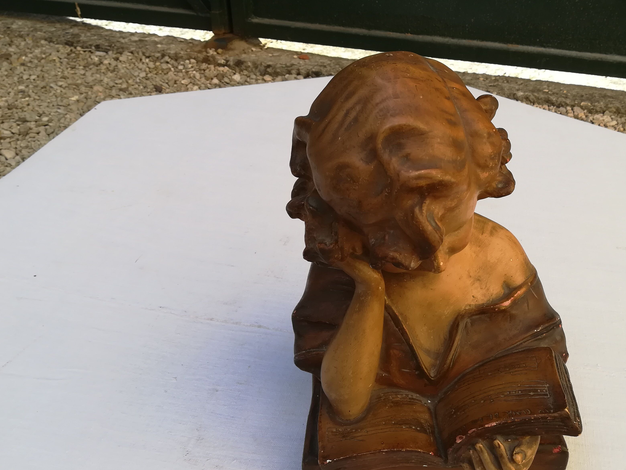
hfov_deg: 54.8
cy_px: 240
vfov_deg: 42.9
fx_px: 597
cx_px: 388
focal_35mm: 33
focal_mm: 3.83
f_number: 2.2
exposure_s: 1/363
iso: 50
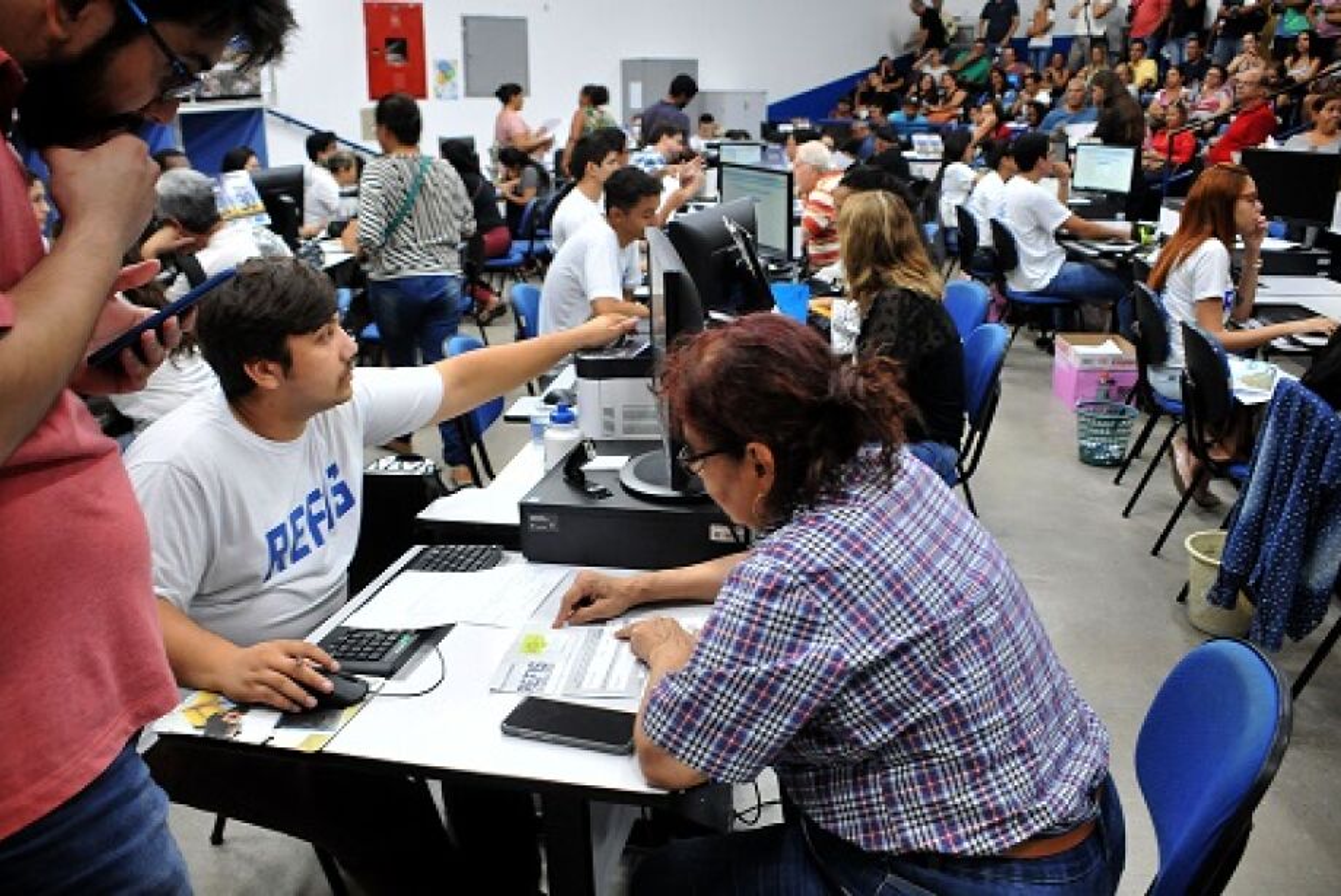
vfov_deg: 48.0
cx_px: 670
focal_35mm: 27
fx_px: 1007
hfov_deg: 67.3
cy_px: 448
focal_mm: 18
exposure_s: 1/40
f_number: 3.5
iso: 1000
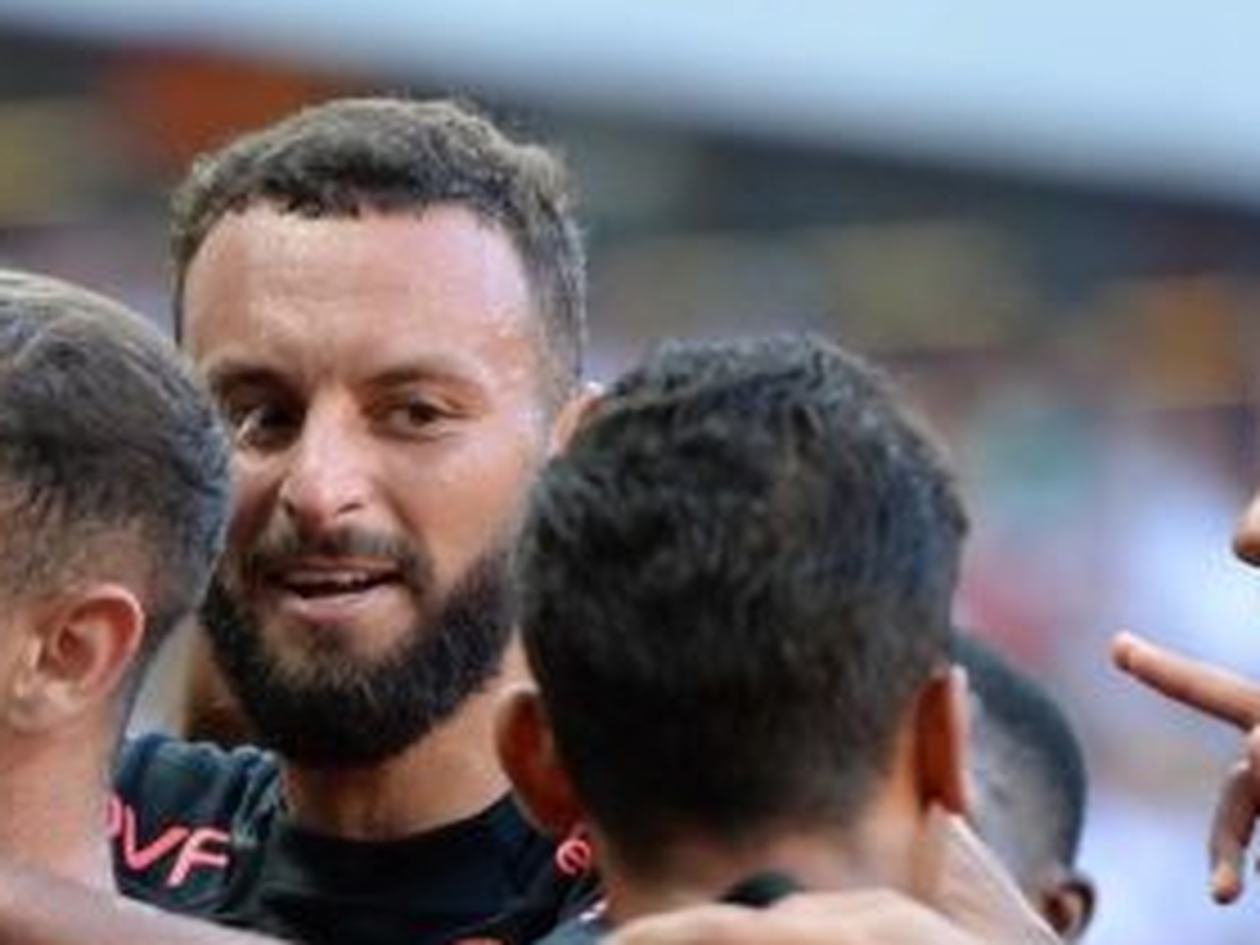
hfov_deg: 2.8
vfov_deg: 2.1
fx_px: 25552
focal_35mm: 702
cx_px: 410
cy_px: 1008
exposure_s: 1/1000
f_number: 2.8
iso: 1250
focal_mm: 200
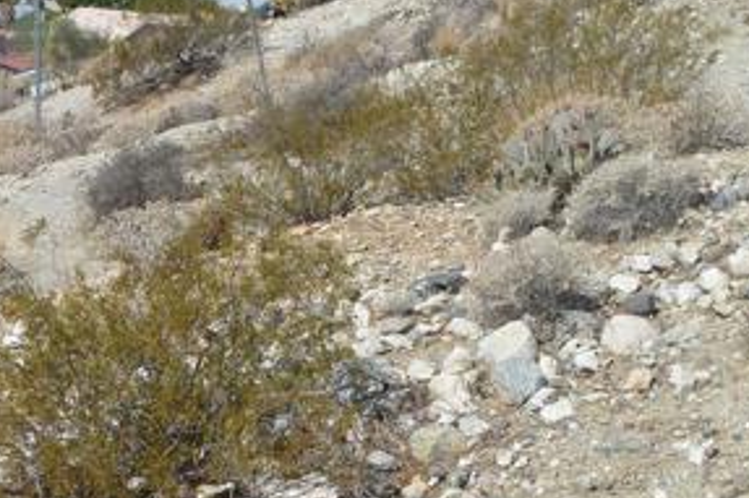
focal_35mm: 109
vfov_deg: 12.5
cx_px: 243
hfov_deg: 18.7
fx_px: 2266
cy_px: 318
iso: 80
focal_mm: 8.4
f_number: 3.8
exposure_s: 1/800
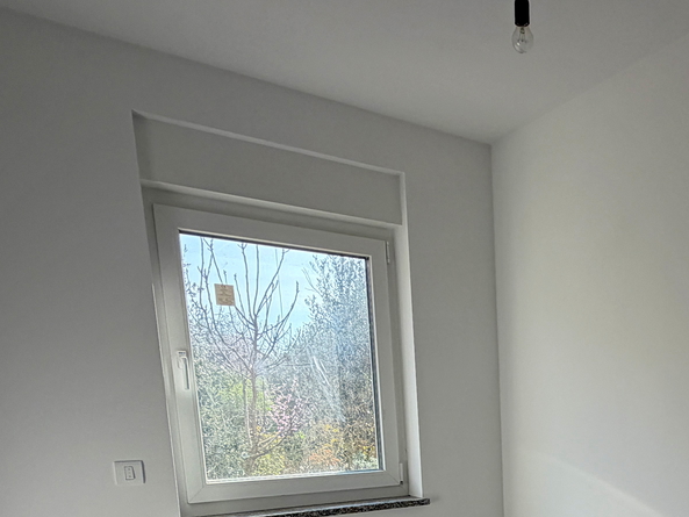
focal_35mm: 34
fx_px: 677
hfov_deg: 50.1
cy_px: 532
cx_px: 568
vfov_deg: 36.9
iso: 50
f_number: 2.2
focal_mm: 2.22
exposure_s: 1/229
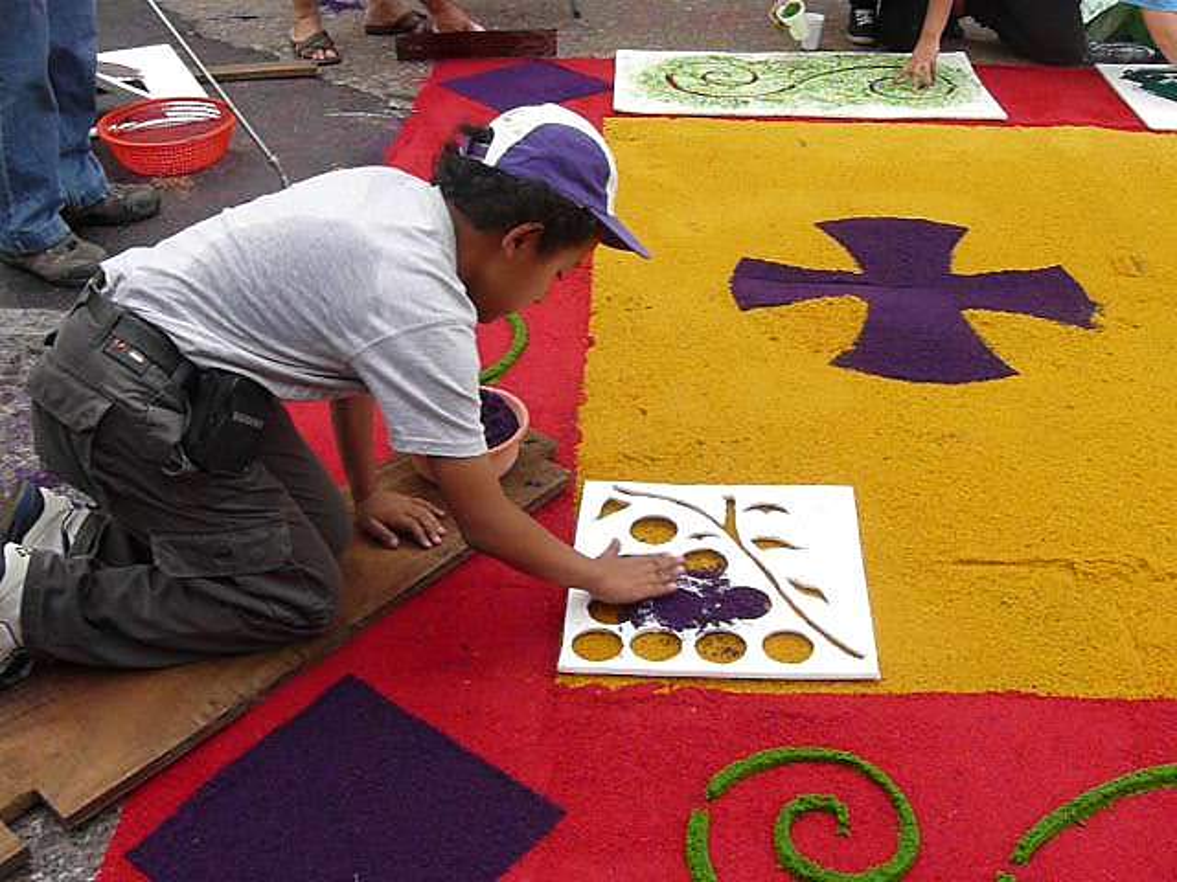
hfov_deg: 49.0
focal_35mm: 38
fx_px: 1292
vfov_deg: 37.7
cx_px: 588
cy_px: 441
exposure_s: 1/60
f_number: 8
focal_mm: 6.4
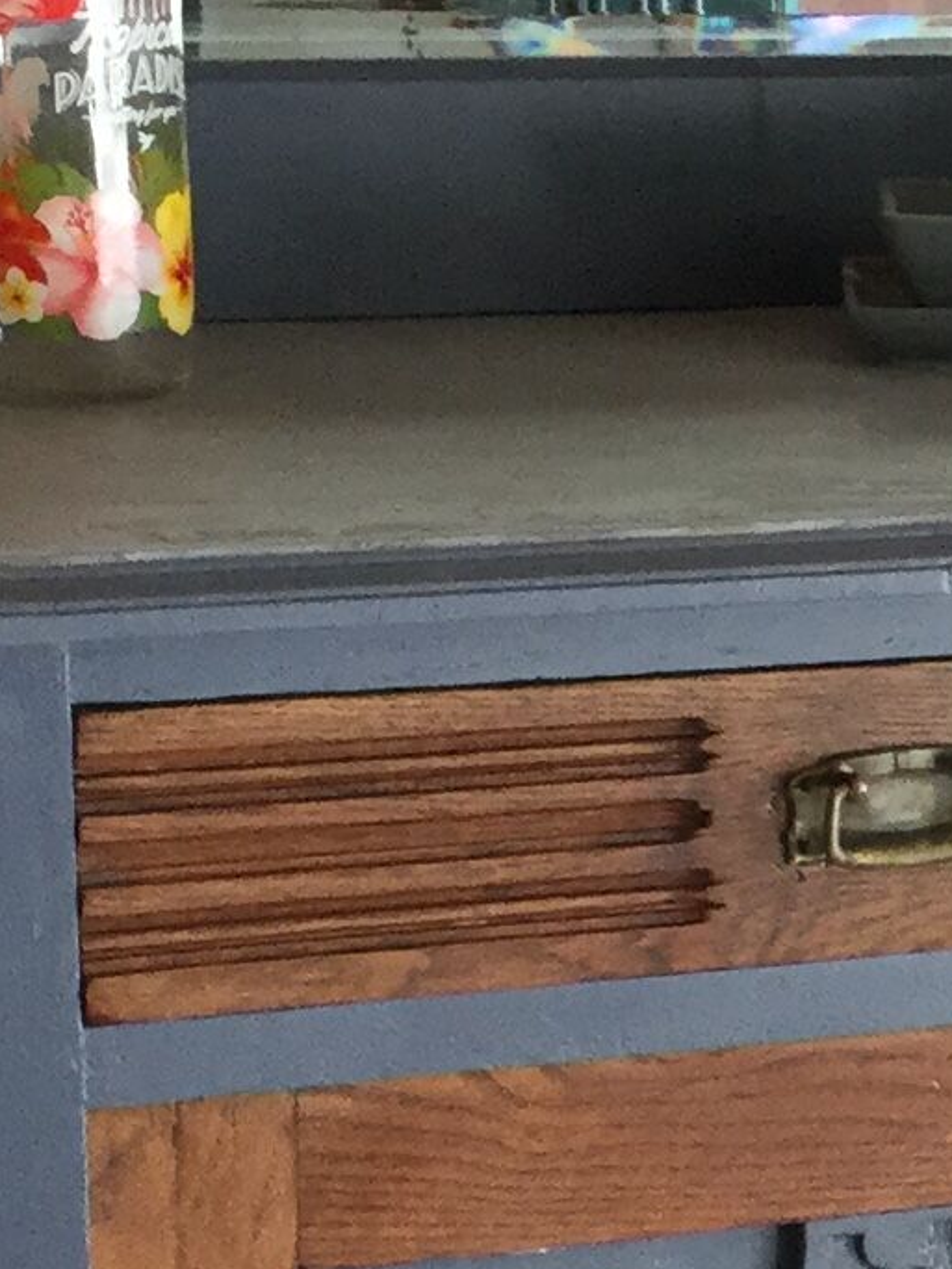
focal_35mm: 148
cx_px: 1407
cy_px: 1035
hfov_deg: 9.7
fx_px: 5427
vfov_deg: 13.3
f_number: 2.4
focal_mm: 3.3
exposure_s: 1/33
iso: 32
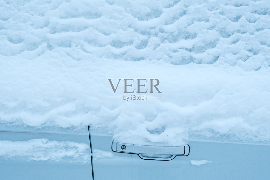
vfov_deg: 23.0
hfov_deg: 33.9
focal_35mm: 59
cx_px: 135
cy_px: 90
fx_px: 443
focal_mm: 39
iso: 640
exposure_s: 1/850
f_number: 4.5
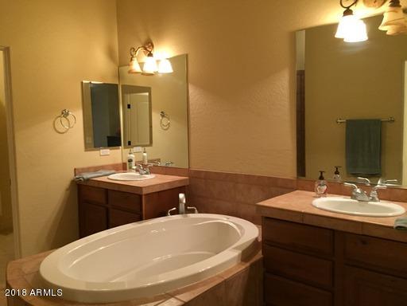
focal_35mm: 29
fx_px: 341
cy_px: 153
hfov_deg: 61.7
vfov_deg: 48.2
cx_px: 204
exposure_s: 1/30
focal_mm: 4.15
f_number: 2.2
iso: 250
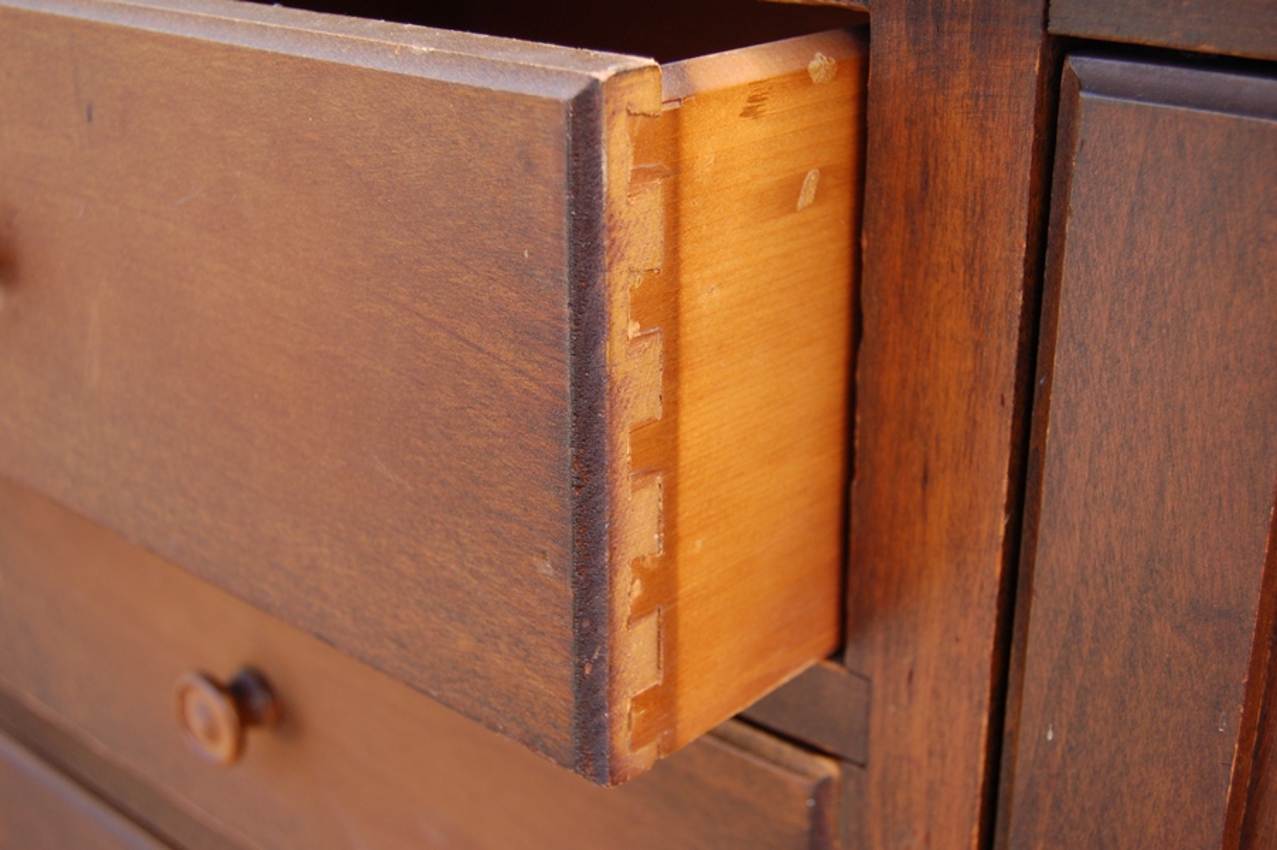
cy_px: 425
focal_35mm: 48
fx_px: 1701
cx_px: 638
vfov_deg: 28.0
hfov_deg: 41.1
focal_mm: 32
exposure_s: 1/100
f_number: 5
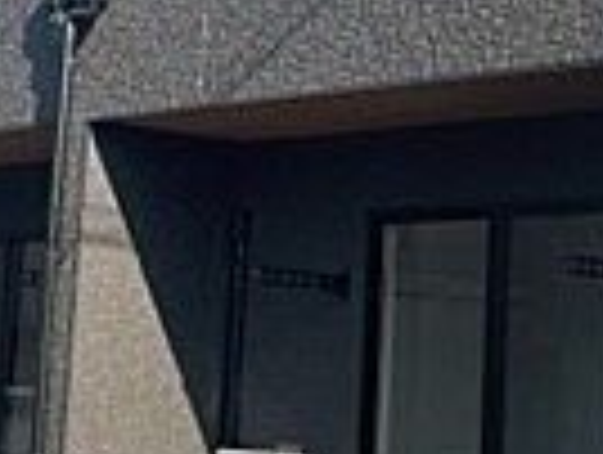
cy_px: 49
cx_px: 477
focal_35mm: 124
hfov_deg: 15.8
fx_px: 2164
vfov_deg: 11.9
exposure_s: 1/1490
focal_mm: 4.2
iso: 32
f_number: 1.6
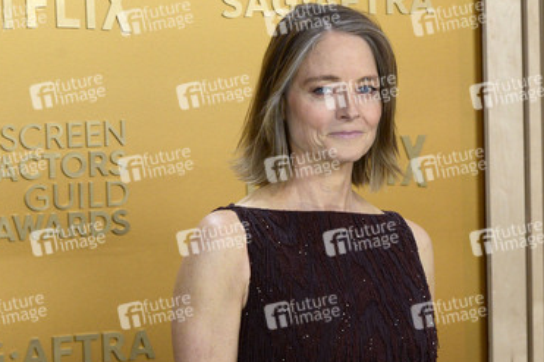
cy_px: 202
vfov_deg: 16.1
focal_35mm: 85
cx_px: 321
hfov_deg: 23.9
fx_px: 1284
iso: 2500
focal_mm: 70
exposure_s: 1/250
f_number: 6.3
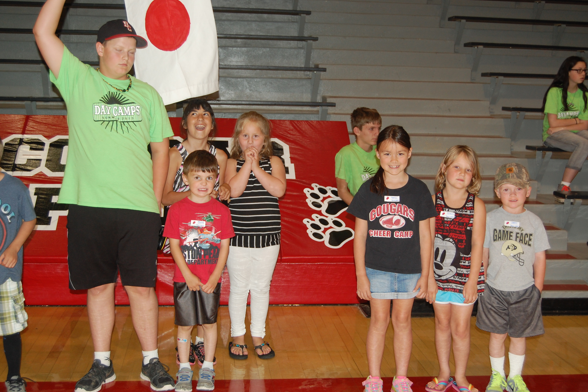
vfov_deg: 26.0
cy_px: 195
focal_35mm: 52
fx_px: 849
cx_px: 295
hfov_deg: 38.2
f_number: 4.5
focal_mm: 34
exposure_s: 1/60
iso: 400
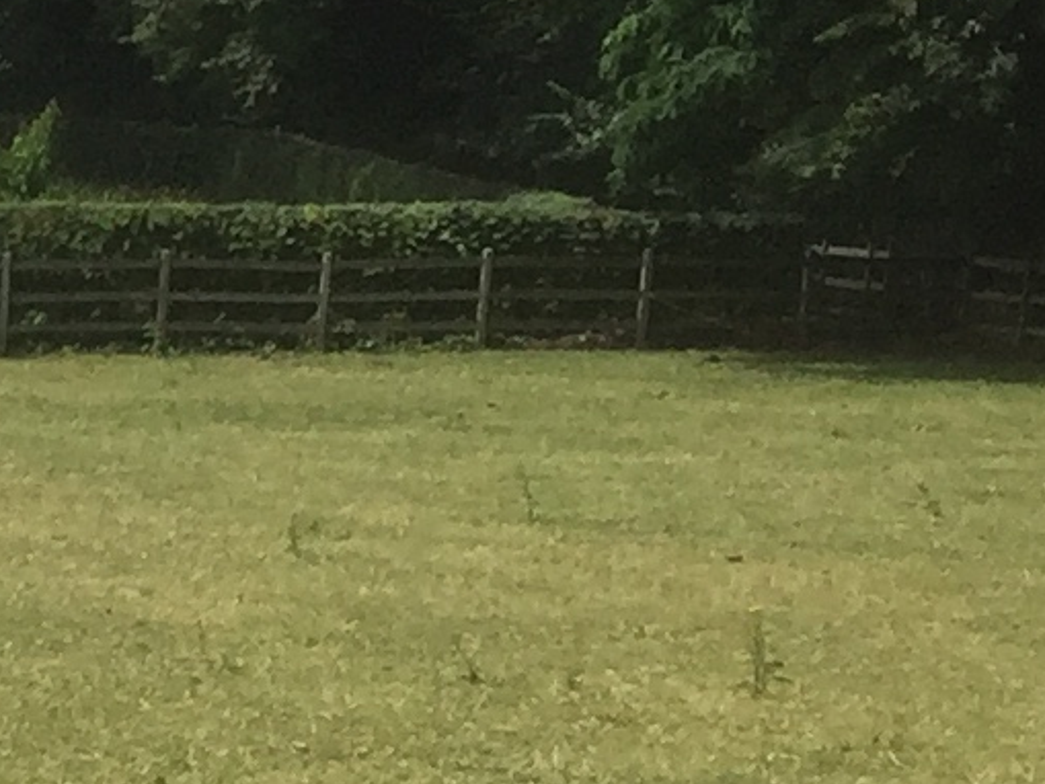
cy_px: 1139
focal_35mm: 186
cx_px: -1460
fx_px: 5616
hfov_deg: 9.5
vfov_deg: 7.8
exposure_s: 1/2326
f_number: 2.2
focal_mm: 4.15
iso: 32
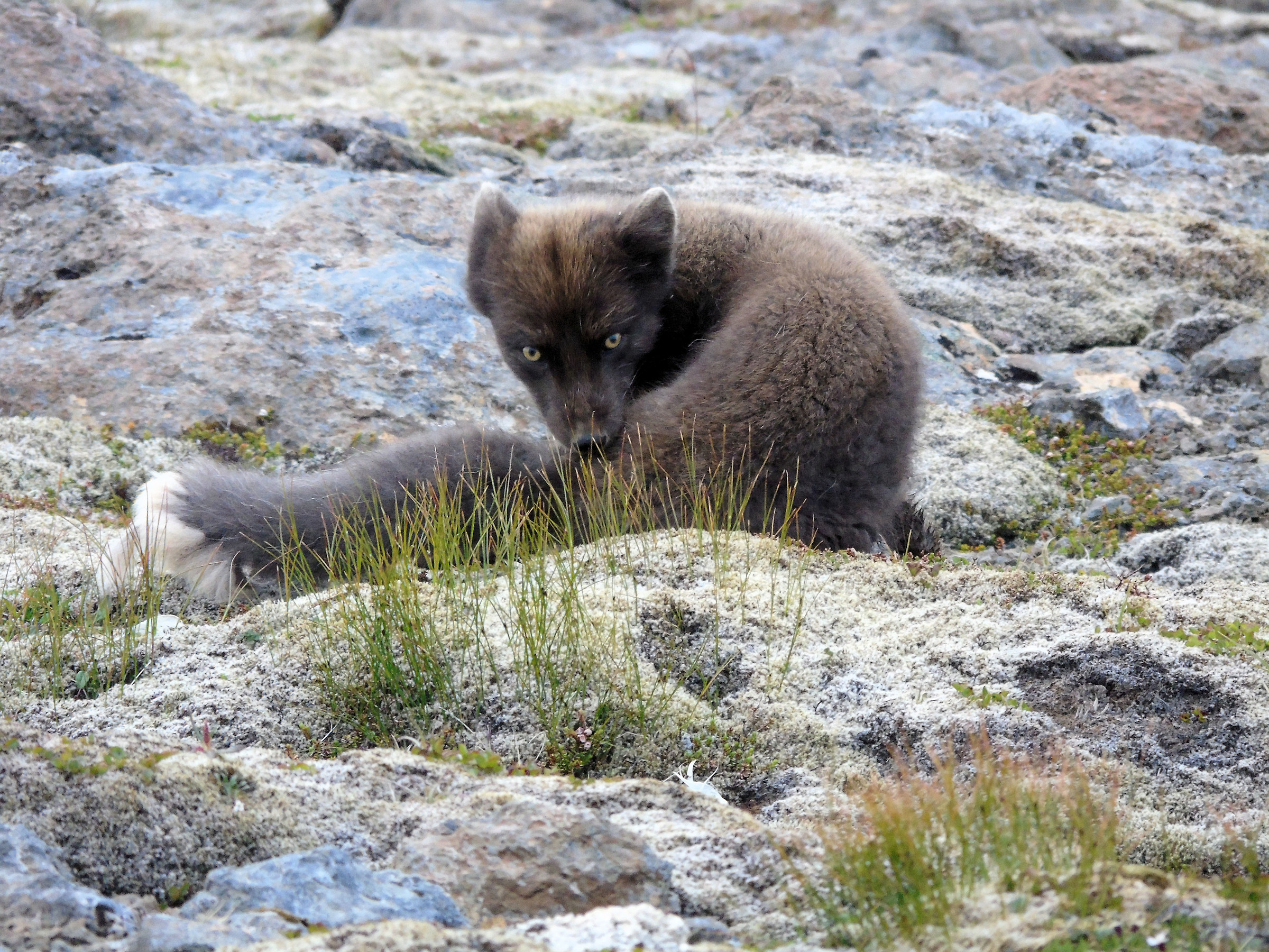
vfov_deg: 3.1
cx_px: 634
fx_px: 17523
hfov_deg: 4.1
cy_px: 476
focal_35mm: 478
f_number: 5.5
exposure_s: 1/125
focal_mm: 85
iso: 400
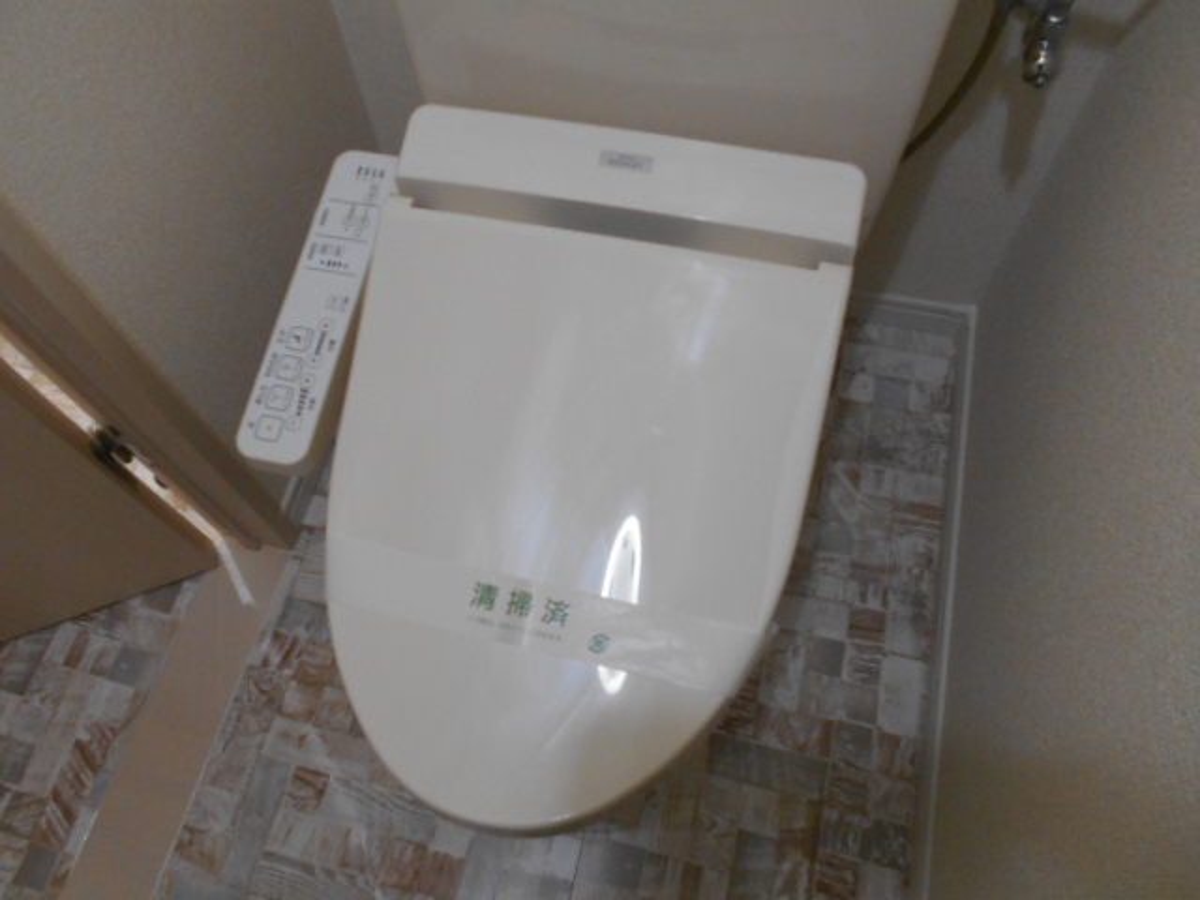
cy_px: 450
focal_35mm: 26
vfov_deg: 53.1
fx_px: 901
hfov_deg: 67.3
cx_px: 600
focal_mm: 4.6
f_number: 3.2
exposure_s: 1/30
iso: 280
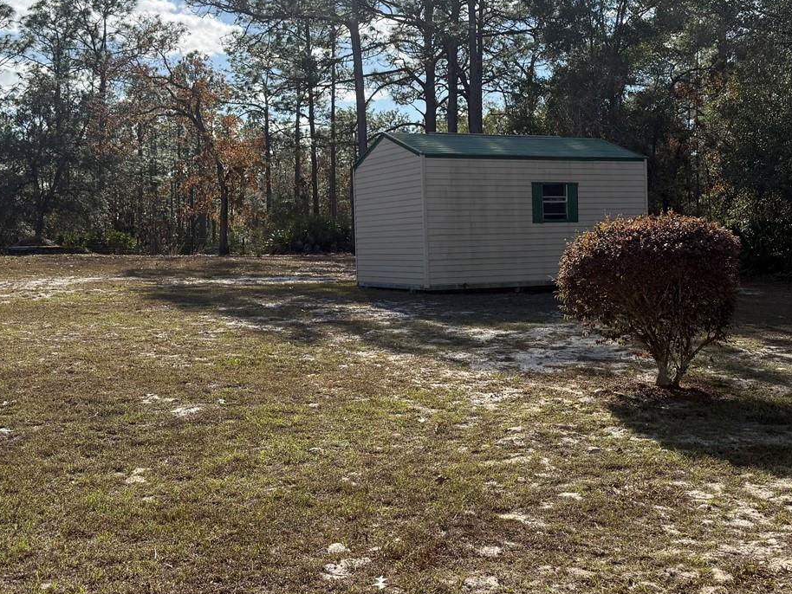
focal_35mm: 42
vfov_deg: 34.2
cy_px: 222
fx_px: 961
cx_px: 406
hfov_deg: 44.8
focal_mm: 6.76
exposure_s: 1/5714
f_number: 1.78
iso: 100
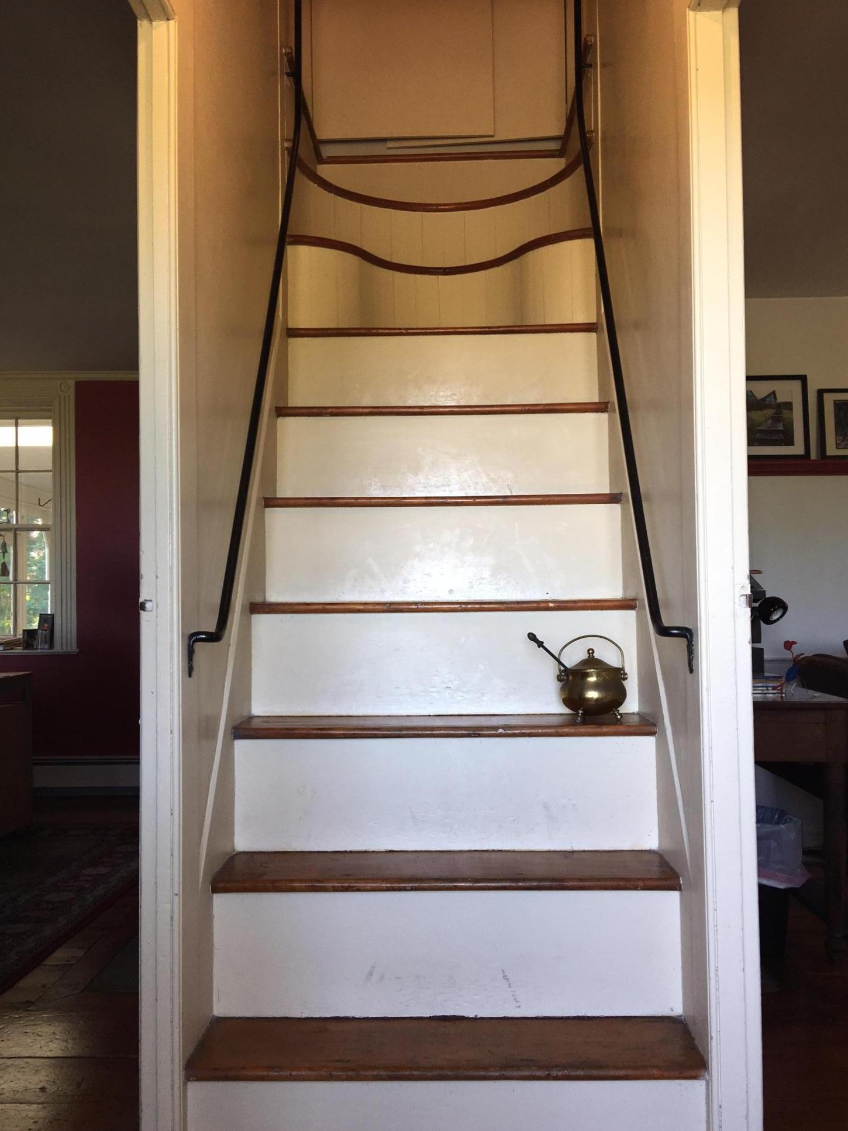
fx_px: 980
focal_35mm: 30
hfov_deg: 46.8
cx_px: 436
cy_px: 582
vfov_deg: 60.0
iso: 25
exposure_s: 1/45
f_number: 2.2
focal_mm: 4.15
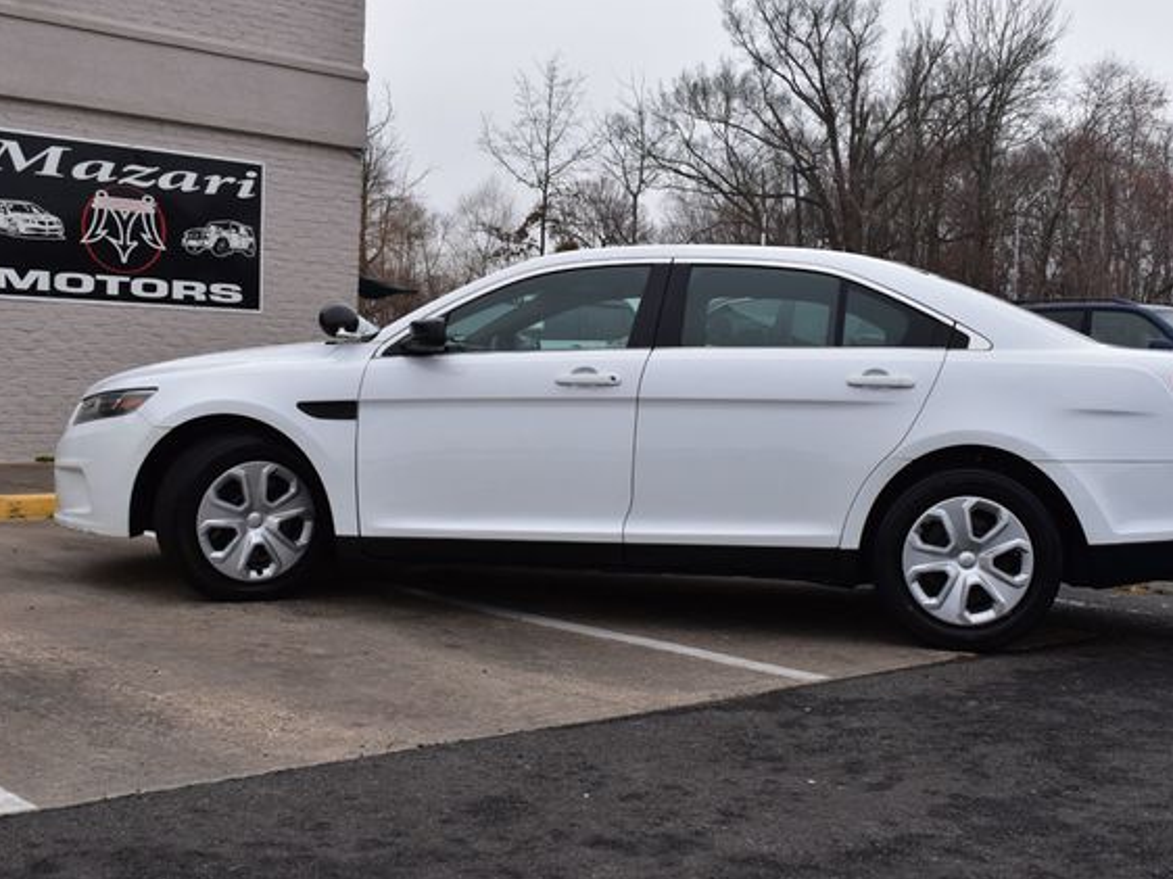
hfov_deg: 41.2
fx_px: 1558
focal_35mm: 46
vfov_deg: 31.5
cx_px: 612
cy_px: 438
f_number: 10
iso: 400
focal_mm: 28
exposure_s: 1/320
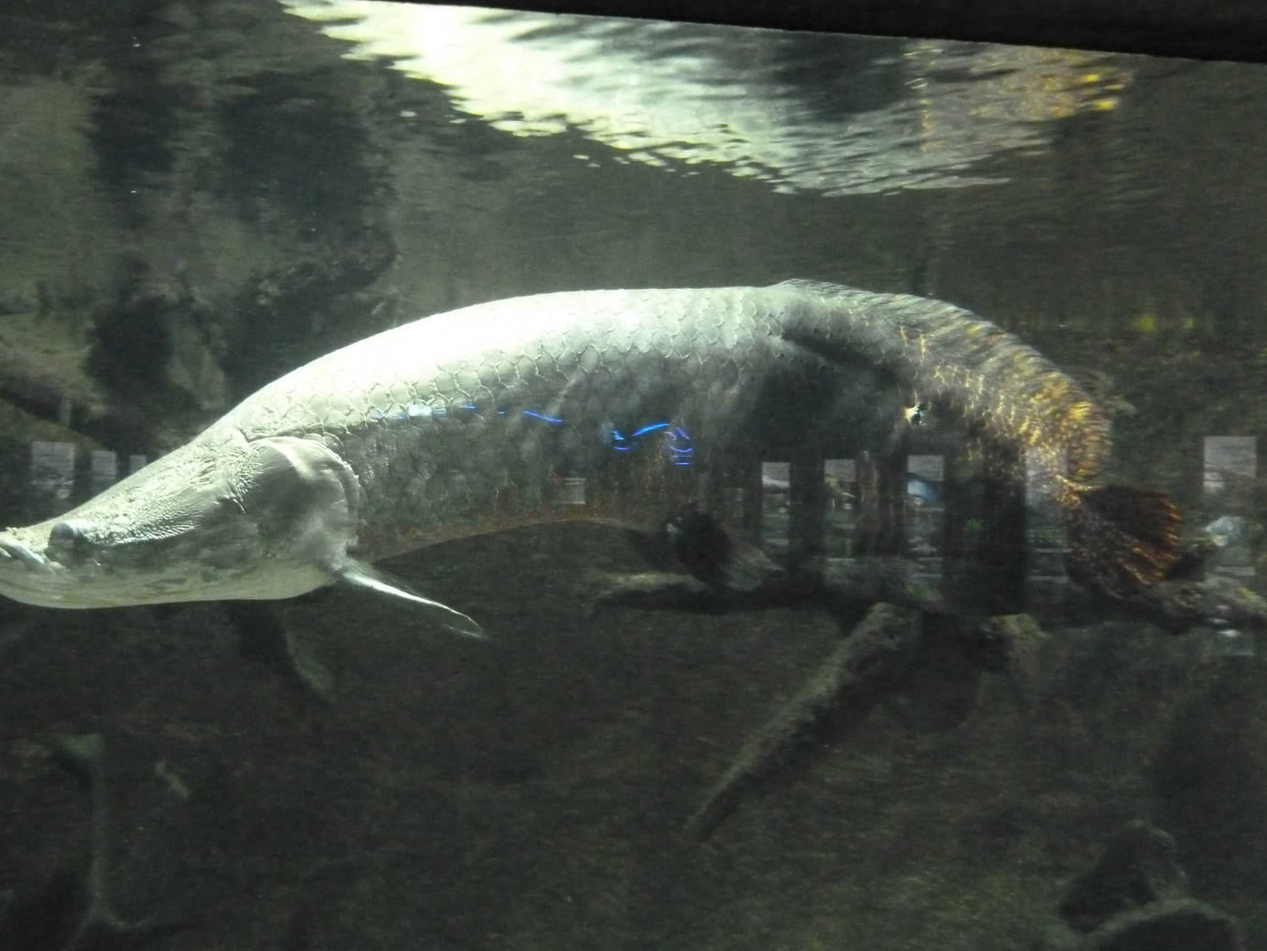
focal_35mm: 35
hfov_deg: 52.4
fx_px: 1281
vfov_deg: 40.7
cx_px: 537
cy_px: 507
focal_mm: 5
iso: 1600
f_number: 3.4
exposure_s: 1/15
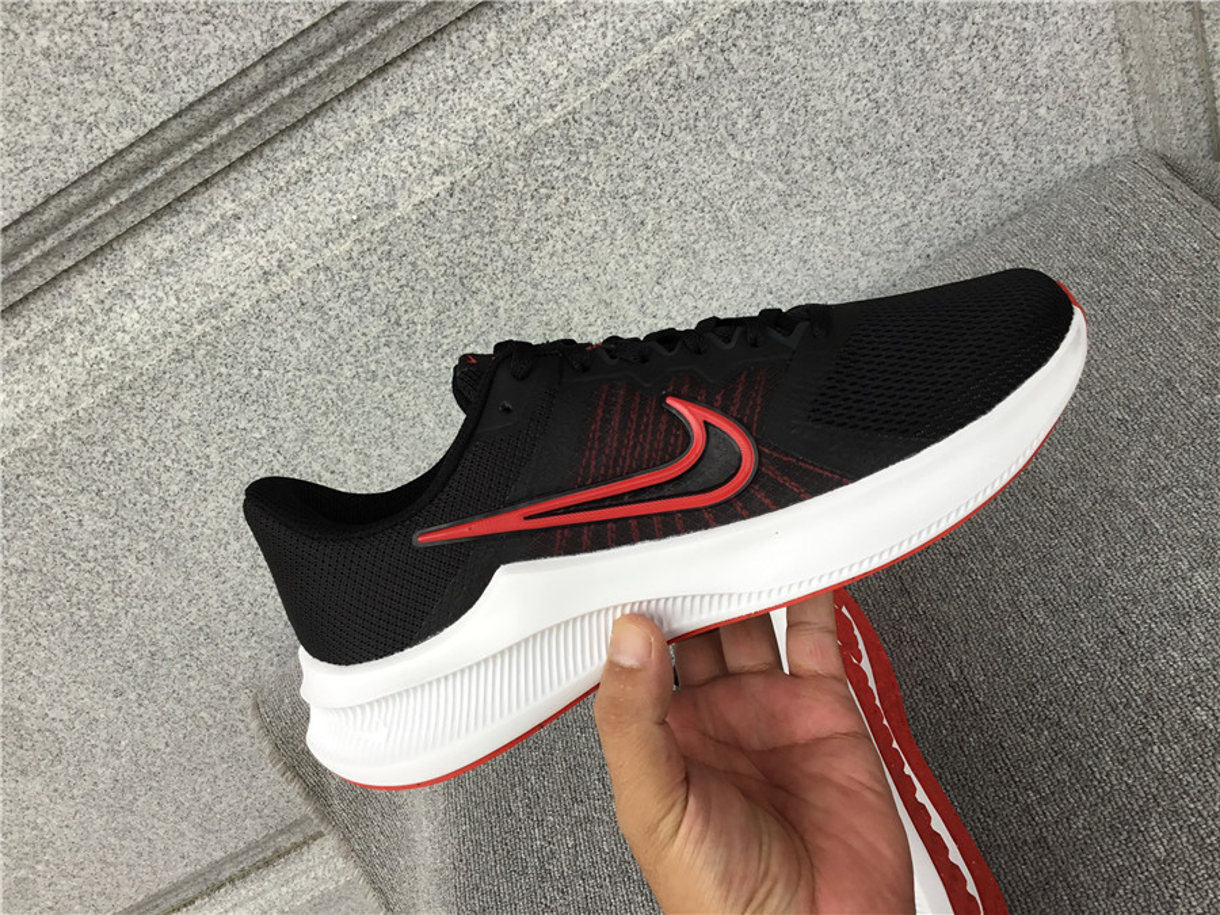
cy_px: 458
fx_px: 1093
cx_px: 610
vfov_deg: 45.4
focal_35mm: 31
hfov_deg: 58.4
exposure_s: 1/50
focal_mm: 3.3
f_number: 2.4
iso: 25
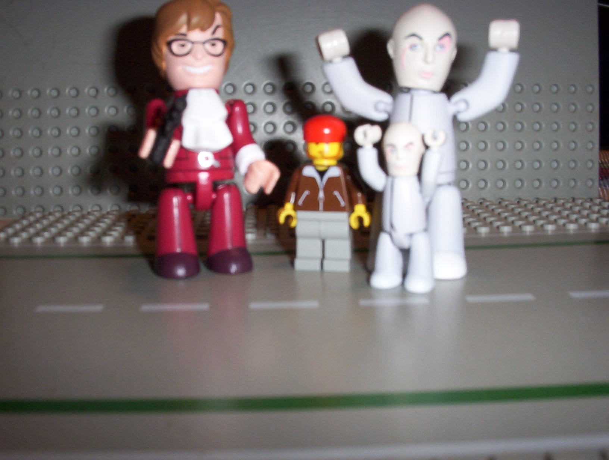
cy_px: 230
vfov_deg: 37.0
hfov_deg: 47.8
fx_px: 688
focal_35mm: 39
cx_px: 304
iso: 140
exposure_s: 1/30
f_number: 4.5
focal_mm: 6
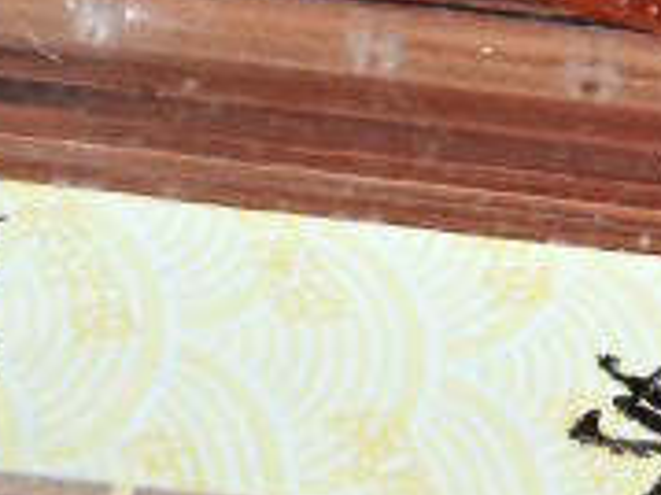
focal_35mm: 1182
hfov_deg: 1.7
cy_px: -310
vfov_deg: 1.3
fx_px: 22555
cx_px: 1052
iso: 100
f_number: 18
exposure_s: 1/160
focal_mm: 105
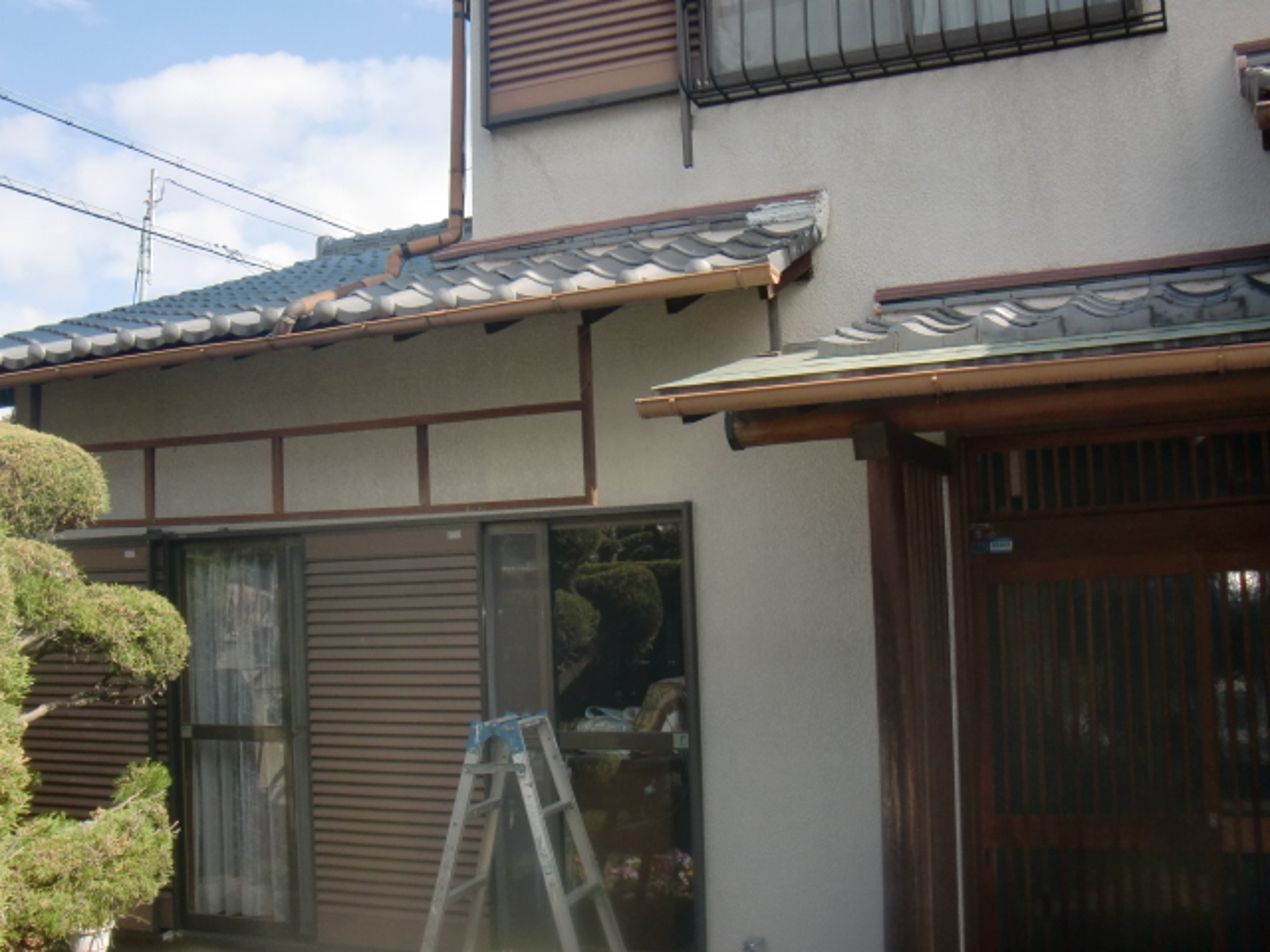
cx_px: 635
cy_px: 476
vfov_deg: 37.7
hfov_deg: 49.0
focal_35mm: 38
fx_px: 1394
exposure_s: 1/320
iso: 64
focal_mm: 6.66
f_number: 3.9
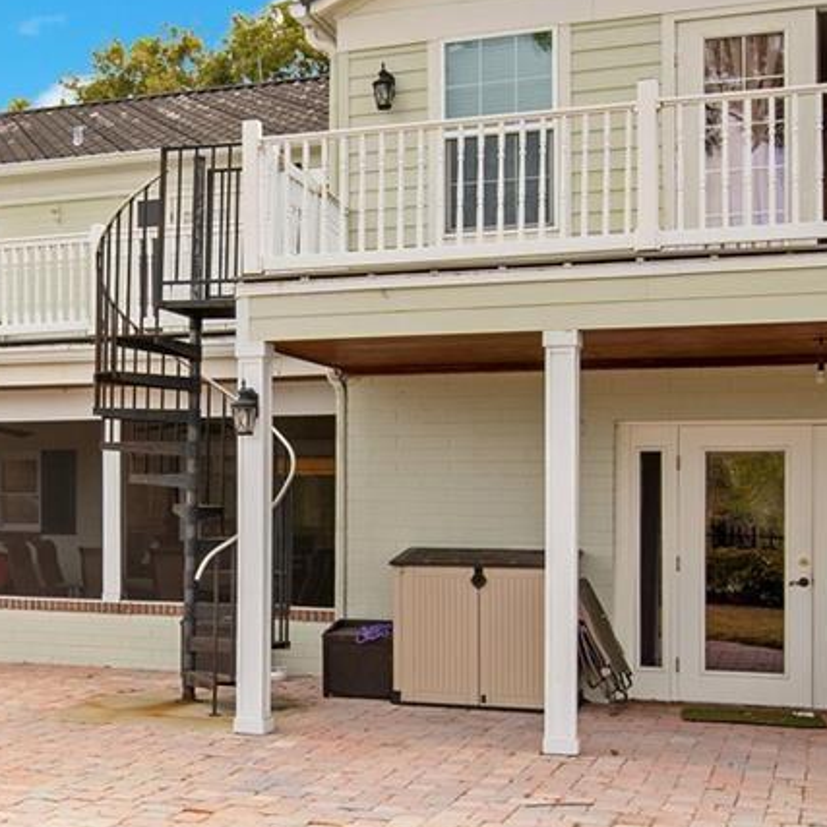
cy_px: 465
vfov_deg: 33.4
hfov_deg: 32.0
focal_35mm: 51
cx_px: 101
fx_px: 1378
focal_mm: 16
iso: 100
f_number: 8
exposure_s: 1/125
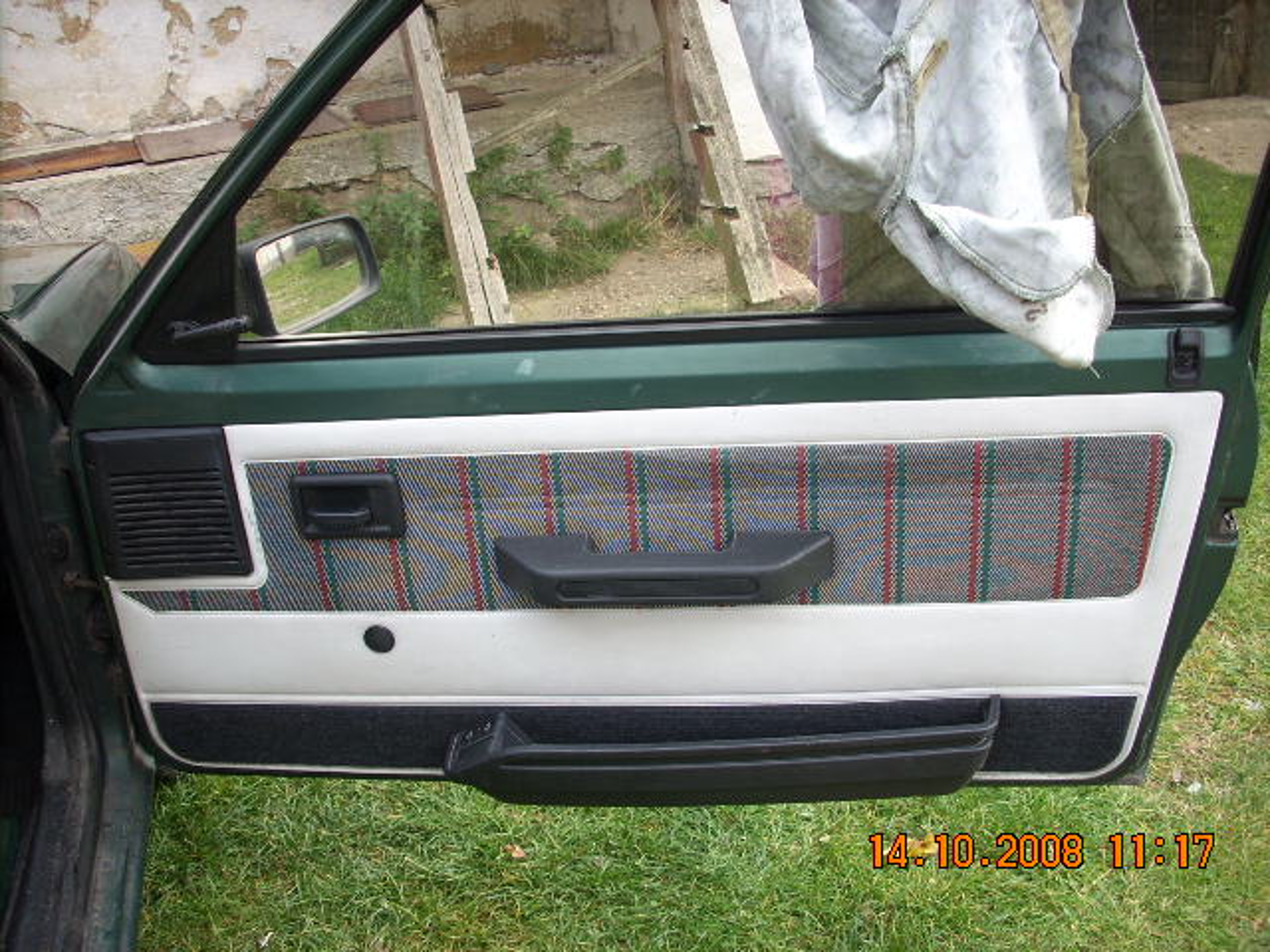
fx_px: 1357
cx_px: 635
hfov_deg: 50.1
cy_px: 476
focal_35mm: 37
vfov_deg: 38.7
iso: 64
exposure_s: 1/57.5
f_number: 2.8
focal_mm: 6.2
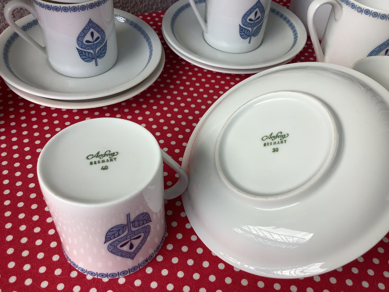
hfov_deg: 58.4
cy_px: 146
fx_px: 348
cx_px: 194
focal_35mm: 31
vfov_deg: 45.4
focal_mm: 3.3
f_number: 2.4
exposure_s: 1/156
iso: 25
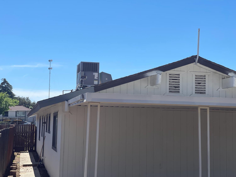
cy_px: 88
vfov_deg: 22.9
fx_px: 436
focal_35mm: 64
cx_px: 118
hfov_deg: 30.3
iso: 20
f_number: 2.2
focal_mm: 7.5
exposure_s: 1/1508
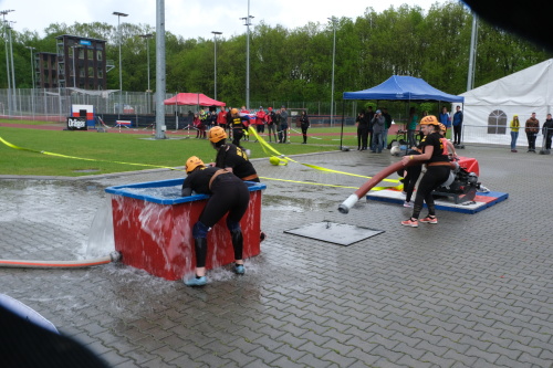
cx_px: 276
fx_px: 461
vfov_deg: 43.6
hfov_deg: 61.9
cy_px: 184
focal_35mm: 30
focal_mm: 20.1
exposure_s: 1/70
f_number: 16
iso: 800
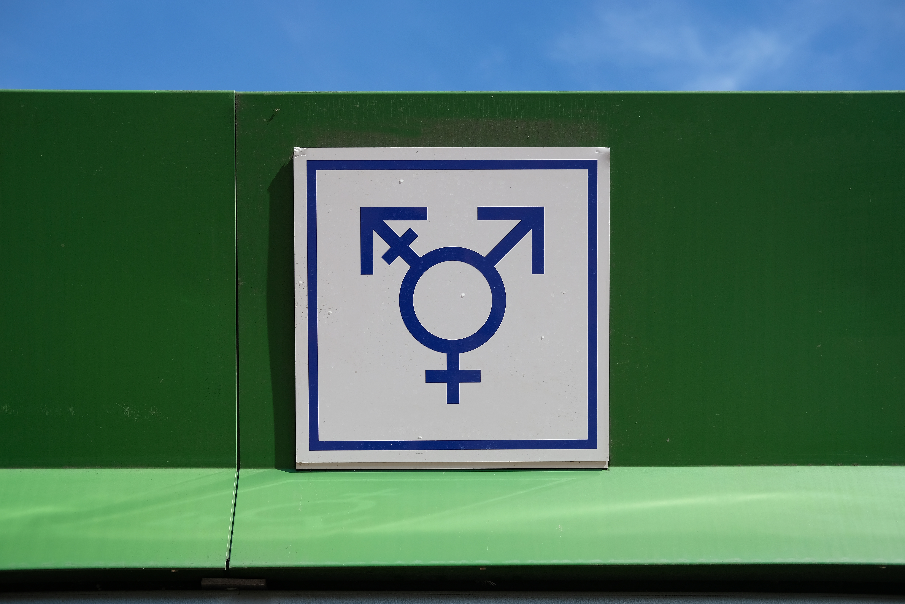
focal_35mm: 53
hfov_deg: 37.5
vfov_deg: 25.5
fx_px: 1332
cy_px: 302
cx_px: 452
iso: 200
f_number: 3.2
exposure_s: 1/2000
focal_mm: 35
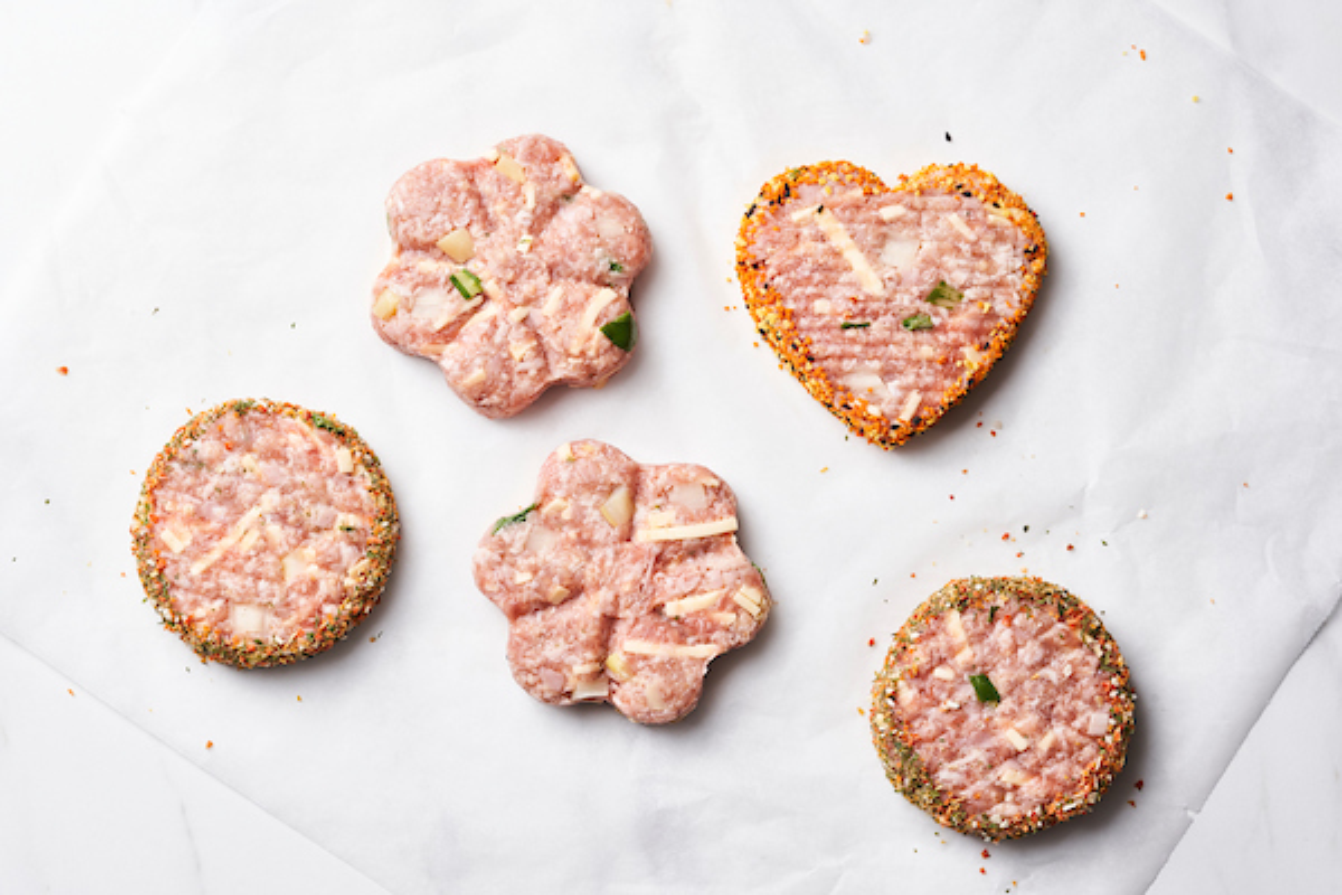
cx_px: 671
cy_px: 448
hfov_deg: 22.6
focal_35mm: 90
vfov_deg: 15.2
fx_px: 3355
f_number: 11
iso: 200
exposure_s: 1/125
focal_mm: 90
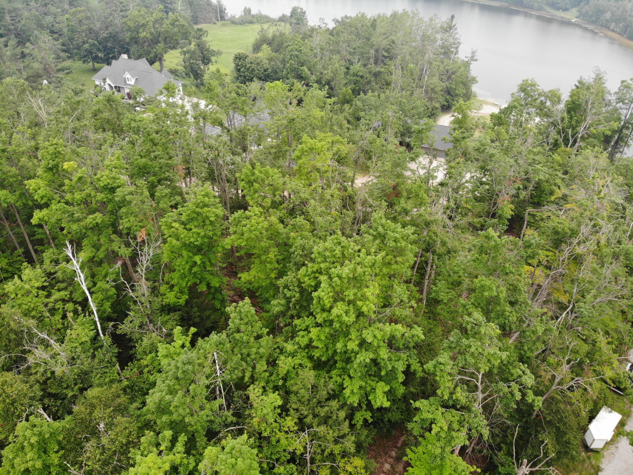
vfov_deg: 56.8
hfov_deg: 71.6
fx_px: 439
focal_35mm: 24
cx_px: 316
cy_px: 238
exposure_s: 1/201
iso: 103
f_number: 2.8
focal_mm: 4.5
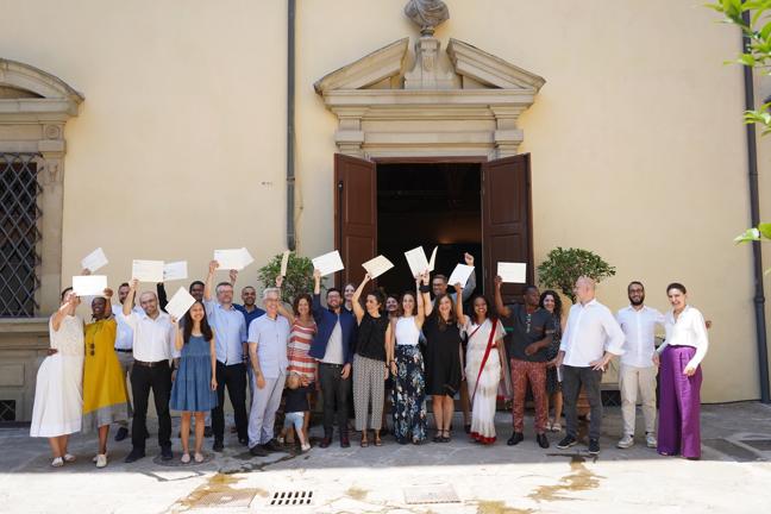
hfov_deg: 63.7
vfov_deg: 45.0
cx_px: 386
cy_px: 257
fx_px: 621
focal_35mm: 29
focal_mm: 29
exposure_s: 1/200
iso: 100
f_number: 4.5
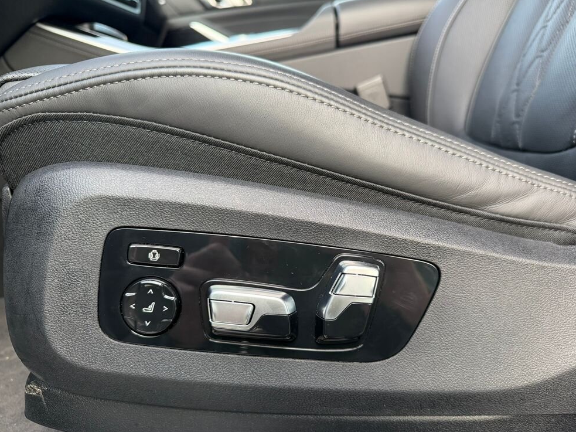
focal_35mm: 25
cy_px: 222
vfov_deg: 54.9
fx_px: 416
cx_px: 297
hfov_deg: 69.4
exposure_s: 1/243
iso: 250
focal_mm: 6.76
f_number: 1.78
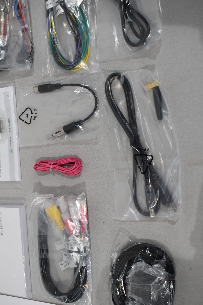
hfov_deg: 35.5
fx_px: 317
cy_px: 152
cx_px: 102
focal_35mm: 38
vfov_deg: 51.3
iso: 400
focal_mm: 25
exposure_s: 1/125
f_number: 5.6
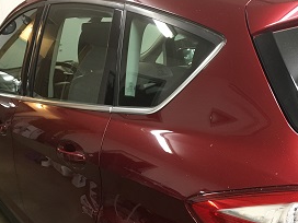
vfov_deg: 29.4
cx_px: 163
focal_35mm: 49
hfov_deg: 38.9
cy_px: 152
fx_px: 422
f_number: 2.2
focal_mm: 4.15
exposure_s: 1/30
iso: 125
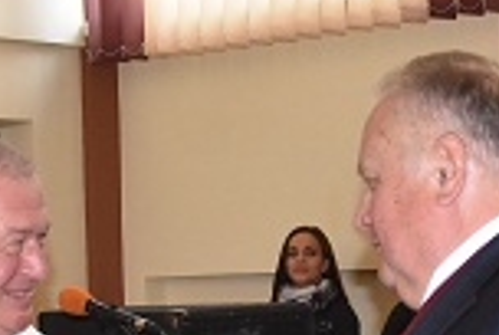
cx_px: 276
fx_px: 1722
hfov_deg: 16.5
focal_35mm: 124
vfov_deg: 11.0
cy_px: 345
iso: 1600
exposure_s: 1/250
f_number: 3.8
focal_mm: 21
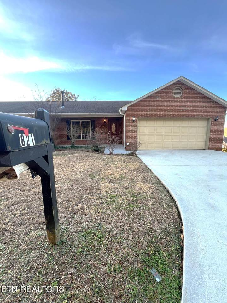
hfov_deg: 89.9
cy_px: 152
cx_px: 114
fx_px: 114
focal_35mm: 13
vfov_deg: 106.2
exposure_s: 1/133
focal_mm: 1.57
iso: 32
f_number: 1.8
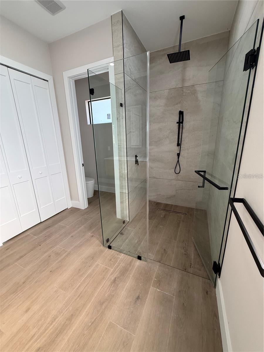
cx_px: 132
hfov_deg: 85.7
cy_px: 176
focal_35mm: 14
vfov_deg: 102.1
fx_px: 142
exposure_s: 1/120
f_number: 2.2
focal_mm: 2.22
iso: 125
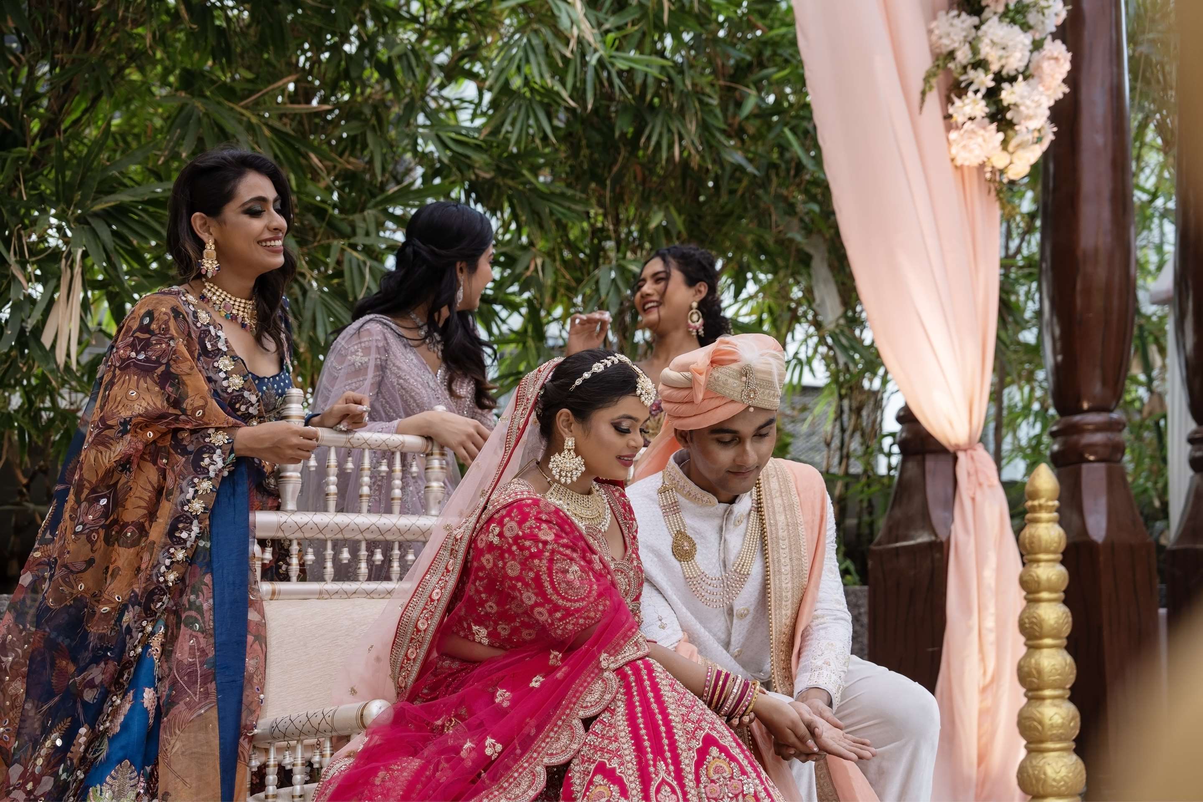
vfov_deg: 28.1
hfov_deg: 41.1
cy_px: 401
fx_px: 1604
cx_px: 602
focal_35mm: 48
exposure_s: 1/250
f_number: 4
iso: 400
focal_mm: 48
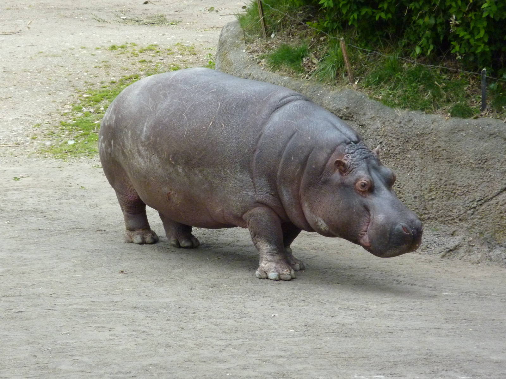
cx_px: 253
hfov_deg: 6.6
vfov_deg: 5.0
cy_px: 190
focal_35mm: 300
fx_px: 4385
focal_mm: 49.2
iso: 400
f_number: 4.9
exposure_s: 1/320
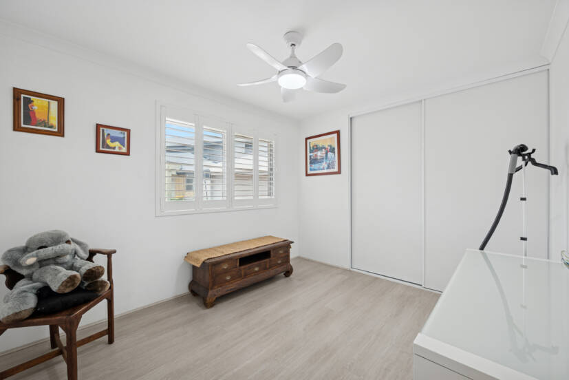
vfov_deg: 81.3
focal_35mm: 14
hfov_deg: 104.2
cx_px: 284
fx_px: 221
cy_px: 190
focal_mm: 14
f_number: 8
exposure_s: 1/6
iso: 100
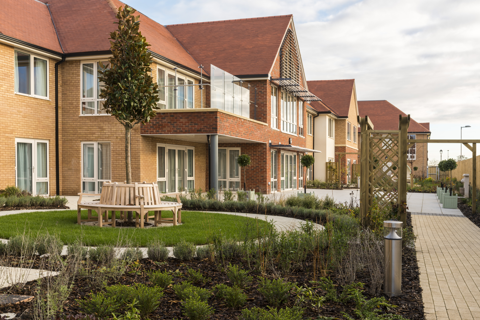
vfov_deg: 33.4
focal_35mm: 40
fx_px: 533
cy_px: 160
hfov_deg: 48.5
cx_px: 240
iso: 125
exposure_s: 1/20
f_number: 16
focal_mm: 40
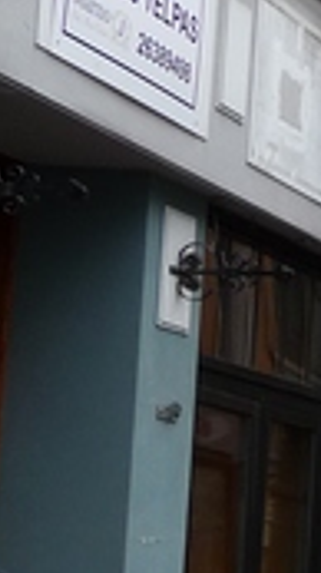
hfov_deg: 6.9
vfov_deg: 15.2
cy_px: 341
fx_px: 2139
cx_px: 1205
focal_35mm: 141
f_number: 3.3
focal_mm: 4.7
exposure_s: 1/640
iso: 100
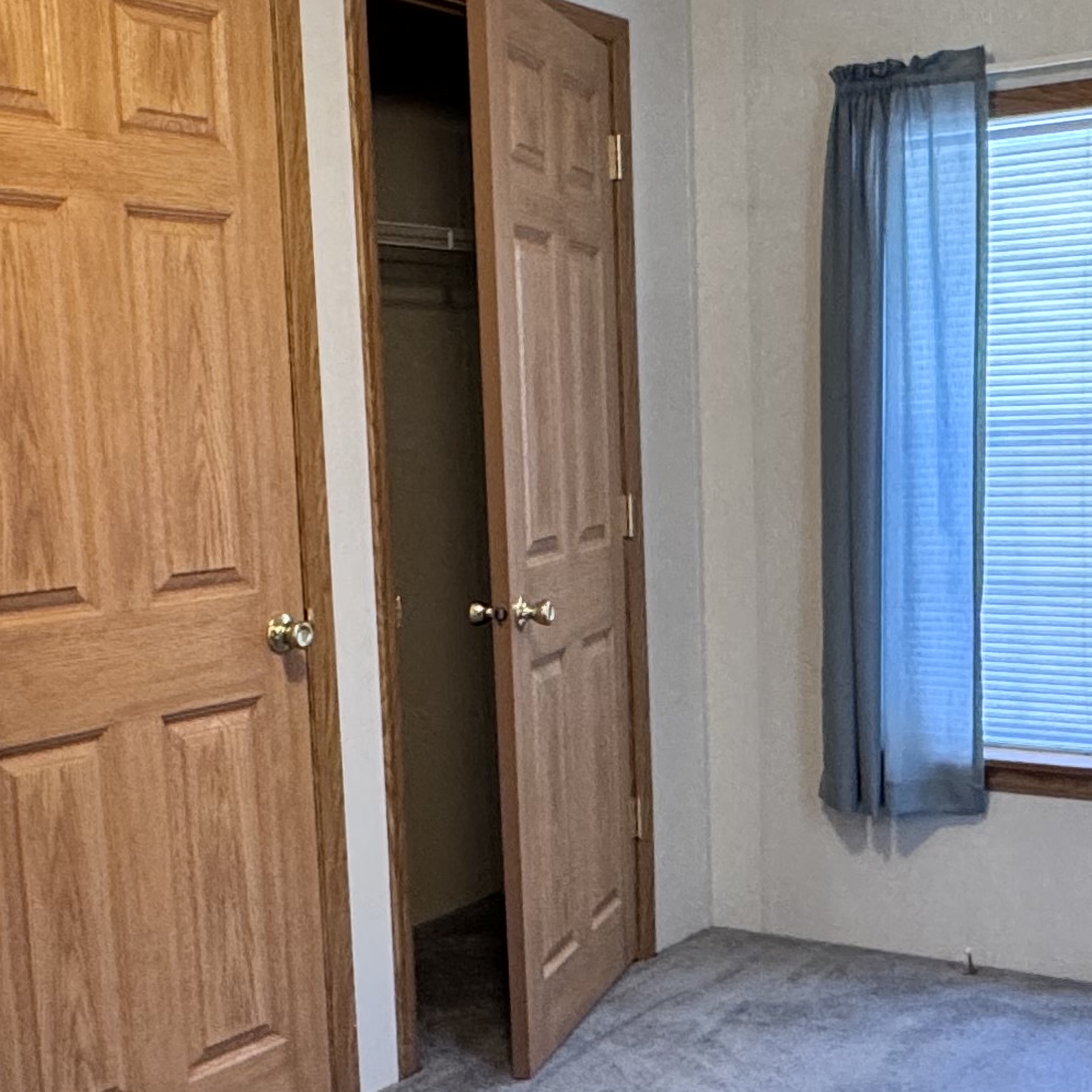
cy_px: 707
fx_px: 1785
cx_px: 623
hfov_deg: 34.0
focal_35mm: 50
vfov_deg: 33.8
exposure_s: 1/60
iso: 400
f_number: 2.2
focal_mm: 2.22
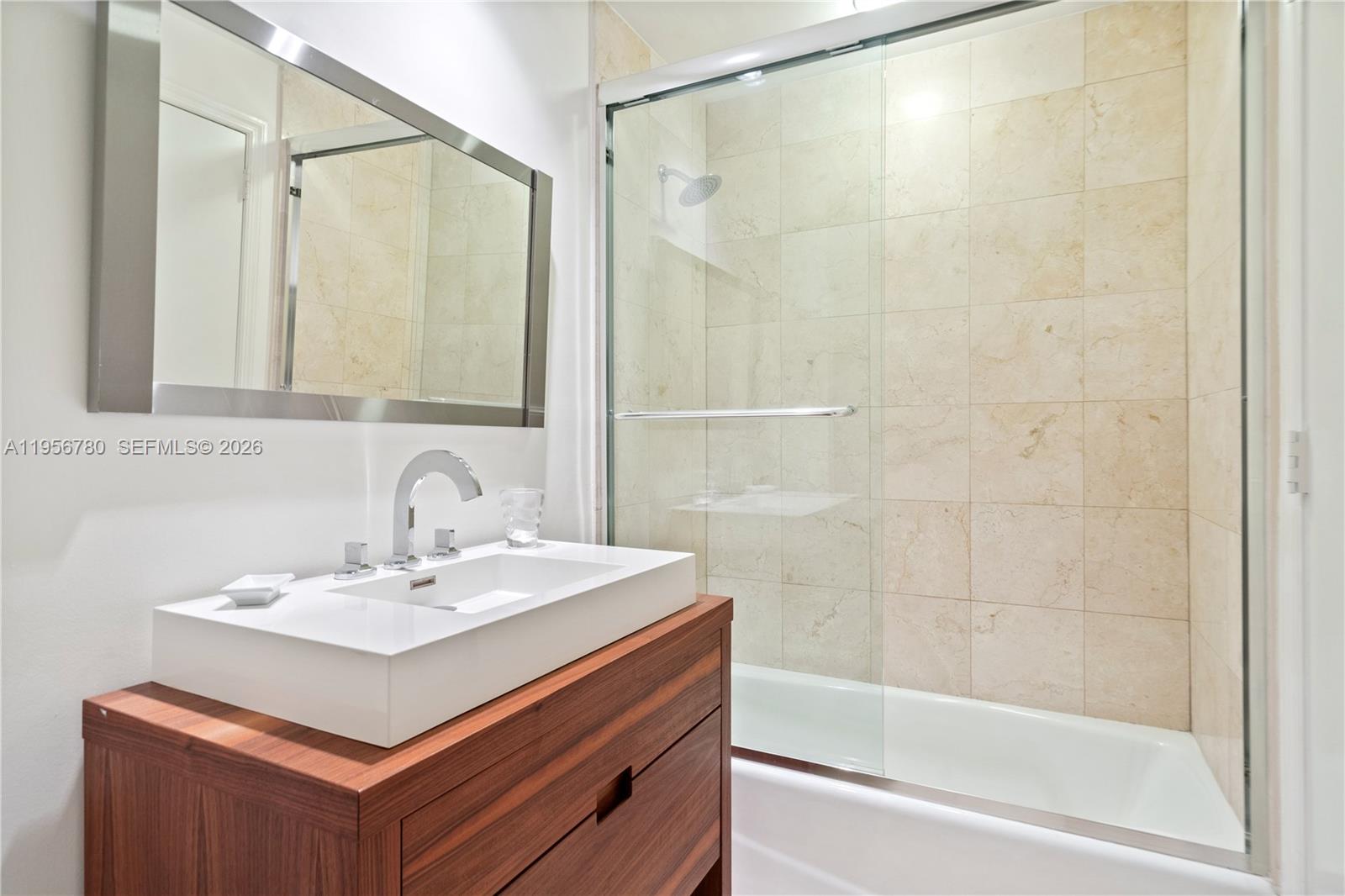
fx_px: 672
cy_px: 448
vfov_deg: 67.4
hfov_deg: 90.0
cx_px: 672
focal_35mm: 18
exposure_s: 1/2
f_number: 8
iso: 640
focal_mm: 18
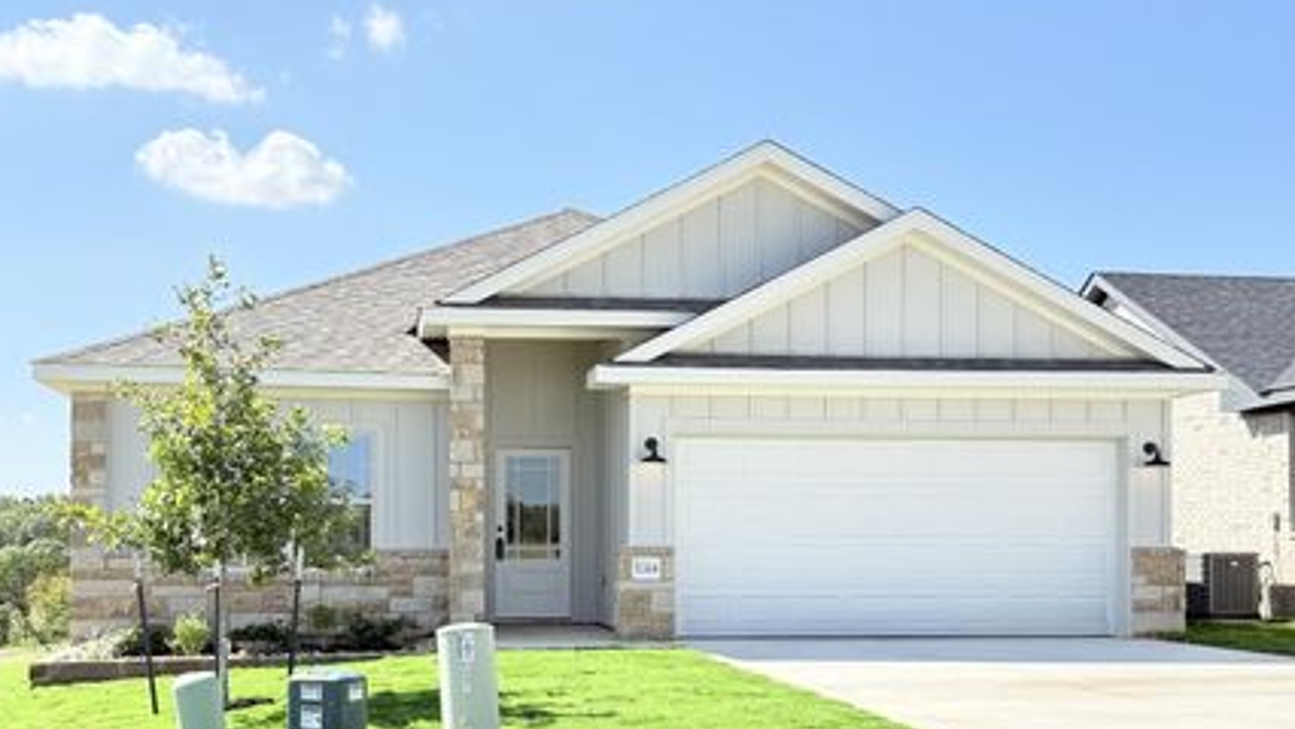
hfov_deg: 44.5
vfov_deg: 25.7
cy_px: 539
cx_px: 602
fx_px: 1580
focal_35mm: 46
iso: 100
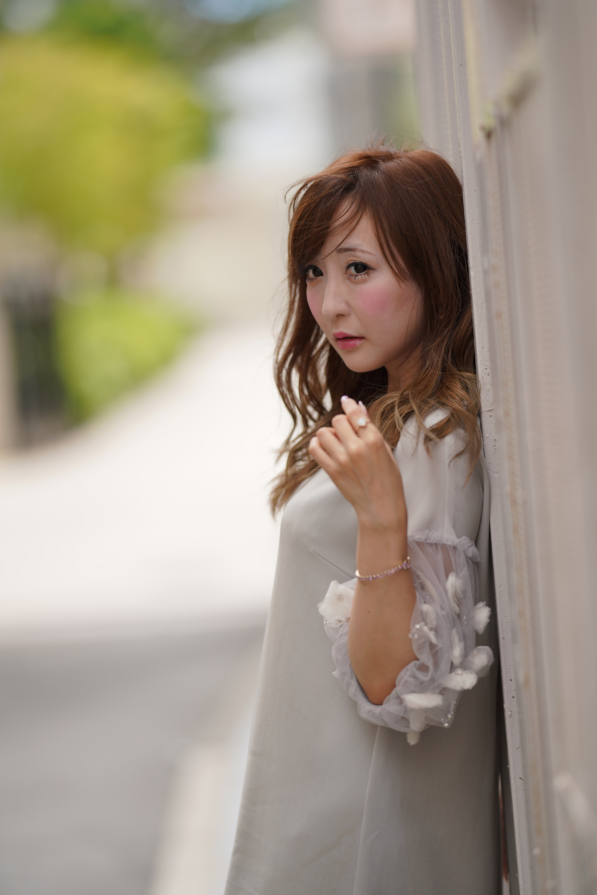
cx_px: 298
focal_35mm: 135
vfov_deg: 15.2
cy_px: 448
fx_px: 3357
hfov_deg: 10.2
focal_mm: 135
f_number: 1.8
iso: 100
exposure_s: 1/1250
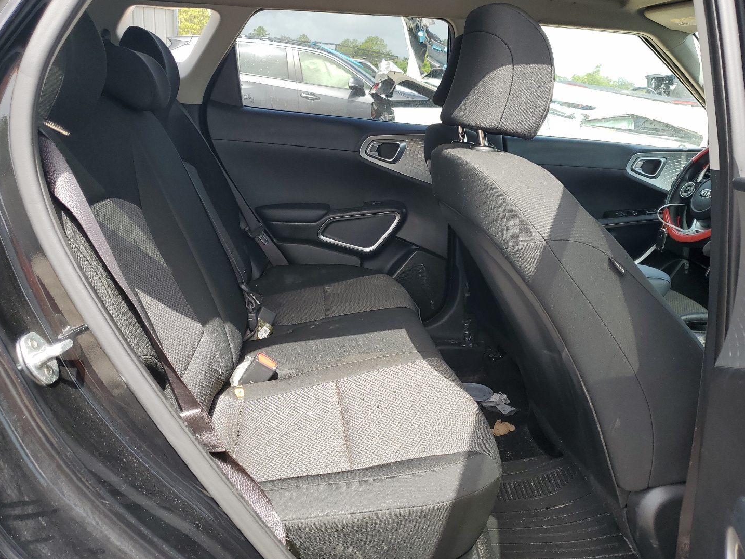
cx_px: 396
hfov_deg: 61.6
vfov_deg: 48.2
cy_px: 250
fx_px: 624
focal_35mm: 29
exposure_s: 1/500
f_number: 1.5
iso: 50
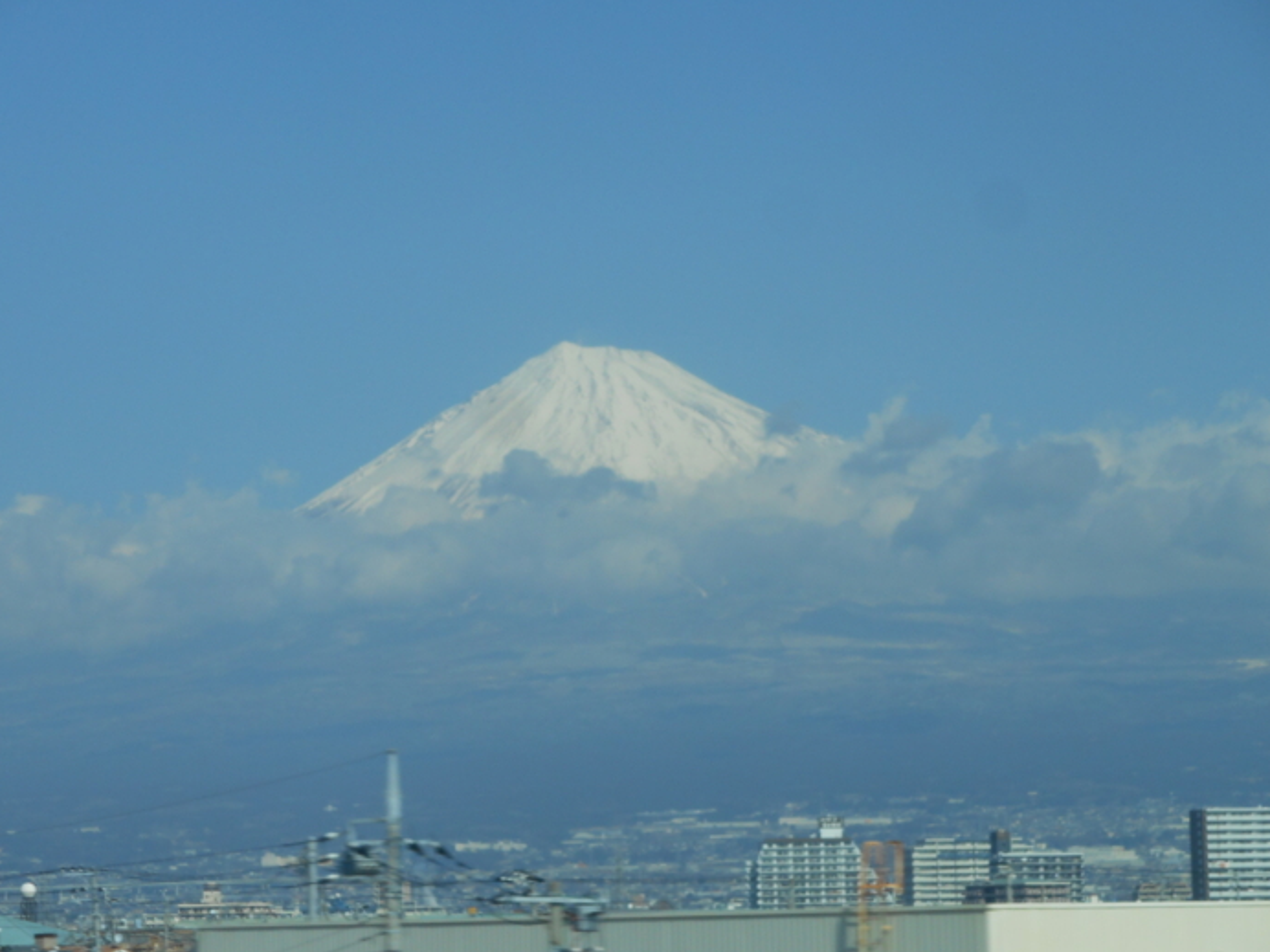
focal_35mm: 118
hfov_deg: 16.7
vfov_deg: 12.6
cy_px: 526
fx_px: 4329
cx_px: 574
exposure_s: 1/500
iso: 80
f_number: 5.8
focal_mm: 18.2
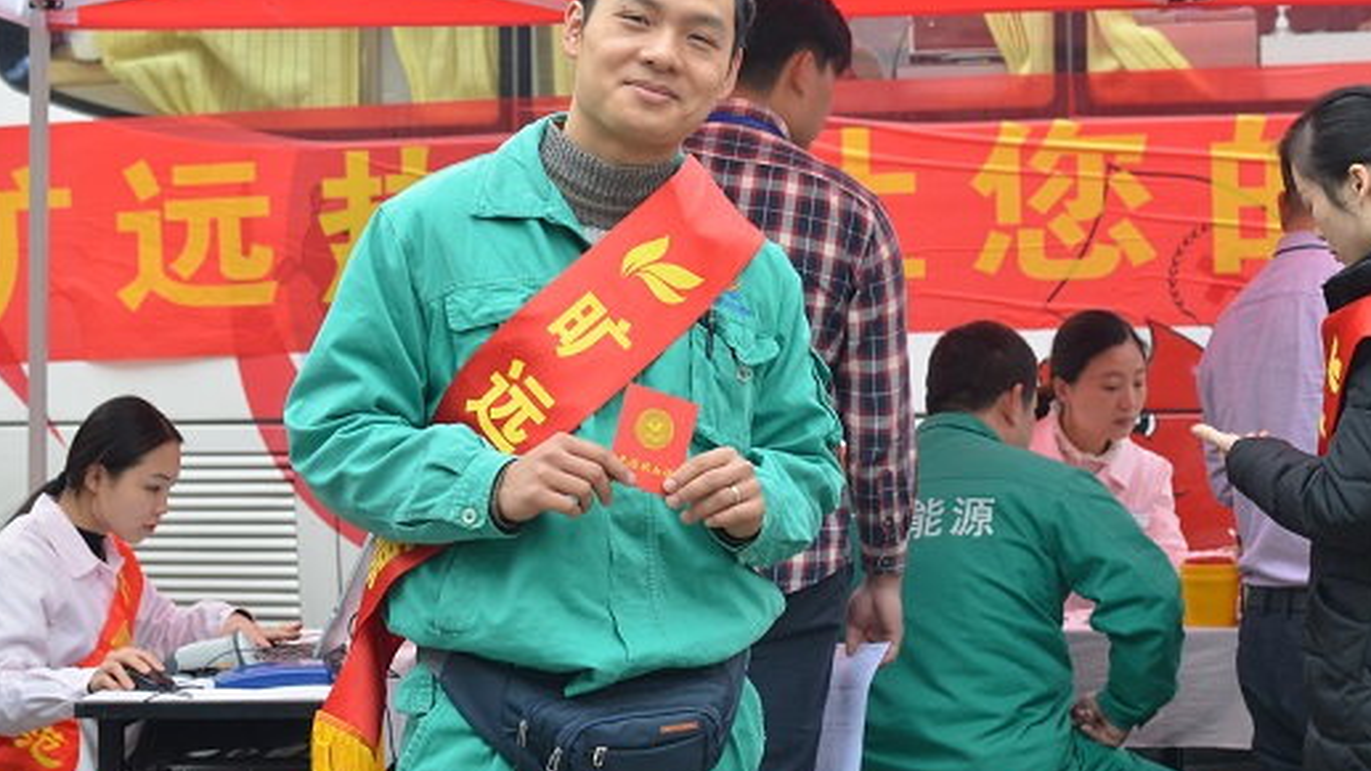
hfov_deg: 23.4
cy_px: 319
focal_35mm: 91
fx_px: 3309
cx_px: 655
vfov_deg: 13.3
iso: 400
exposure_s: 1/100
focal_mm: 50
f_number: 5
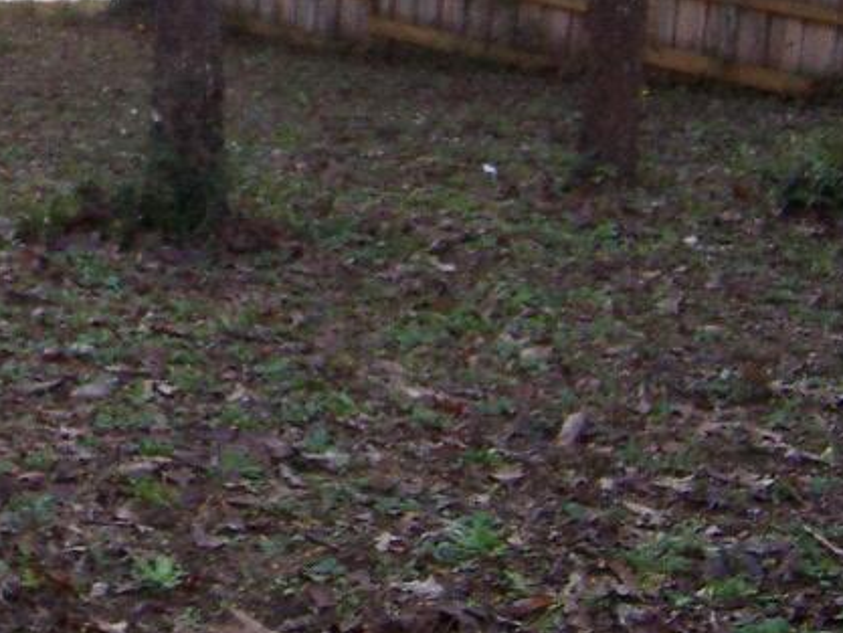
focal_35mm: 95
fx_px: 2314
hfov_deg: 19.7
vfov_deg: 15.1
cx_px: -101
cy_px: -101
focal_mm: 5.5
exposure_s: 1/125
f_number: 3.4
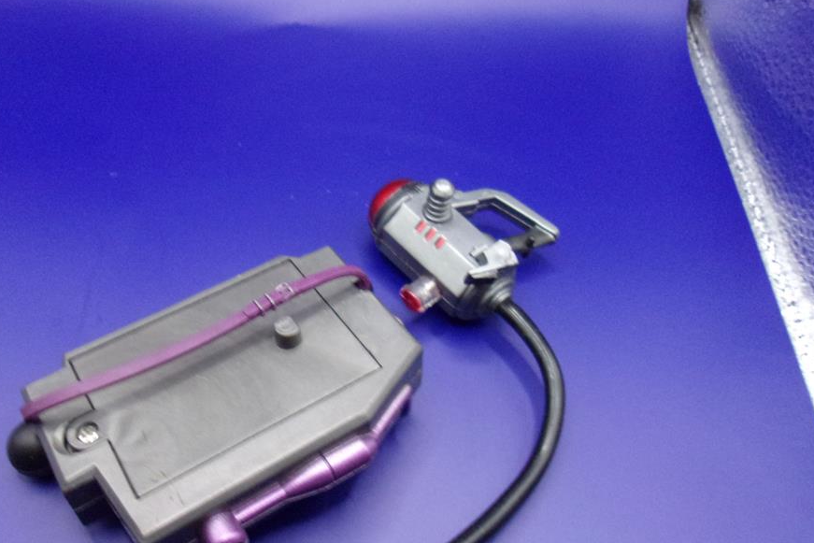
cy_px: 304
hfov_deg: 57.0
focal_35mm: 33
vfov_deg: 39.9
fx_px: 746
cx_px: 346
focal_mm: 4.9
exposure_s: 1/22
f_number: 3
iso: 400
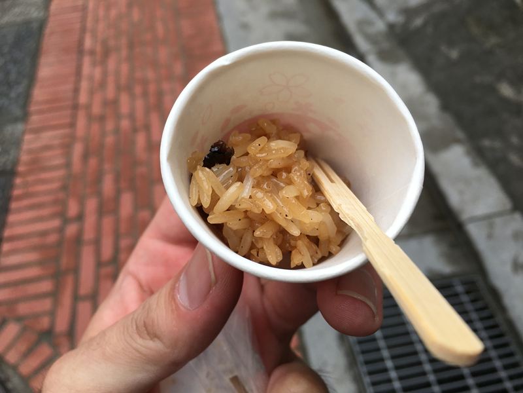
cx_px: 262
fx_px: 438
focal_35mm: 29
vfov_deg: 48.2
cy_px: 196
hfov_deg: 61.7
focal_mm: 4.15
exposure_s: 1/663
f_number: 2.2
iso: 25
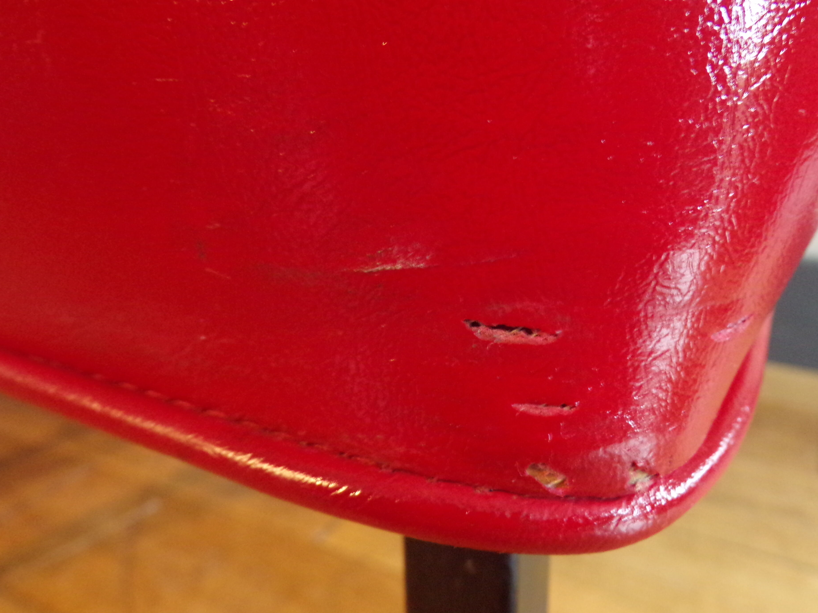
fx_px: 709
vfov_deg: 46.7
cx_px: 470
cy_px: 275
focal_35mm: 30
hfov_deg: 59.7
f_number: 3
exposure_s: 1/17
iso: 370
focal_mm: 4.3
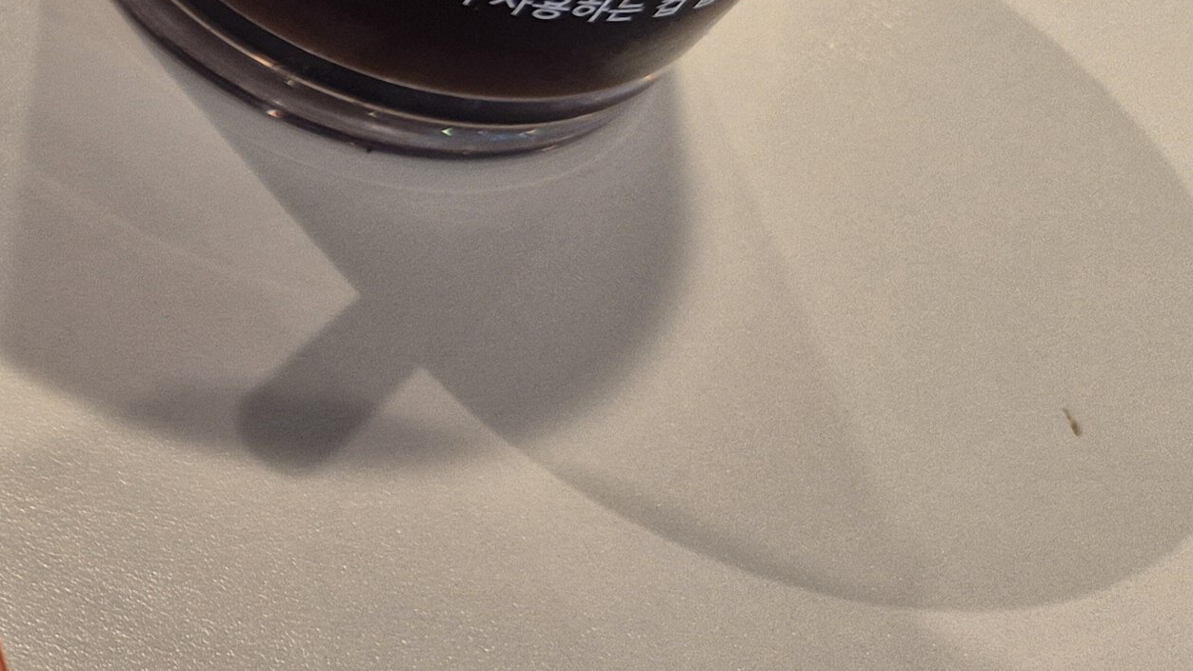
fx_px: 2531
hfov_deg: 21.5
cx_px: -679
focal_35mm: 80
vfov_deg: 15.0
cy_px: 124
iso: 64
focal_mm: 5.4
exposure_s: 1/120
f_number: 1.8
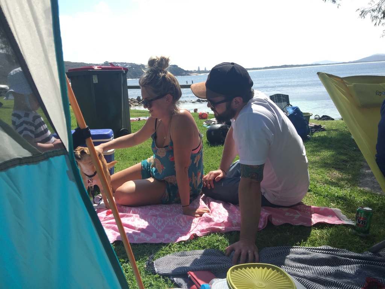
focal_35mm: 29
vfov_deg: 48.2
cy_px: 144
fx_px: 323
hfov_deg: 61.7
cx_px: 192
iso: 32
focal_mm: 4.15
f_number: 2.2
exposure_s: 1/1319
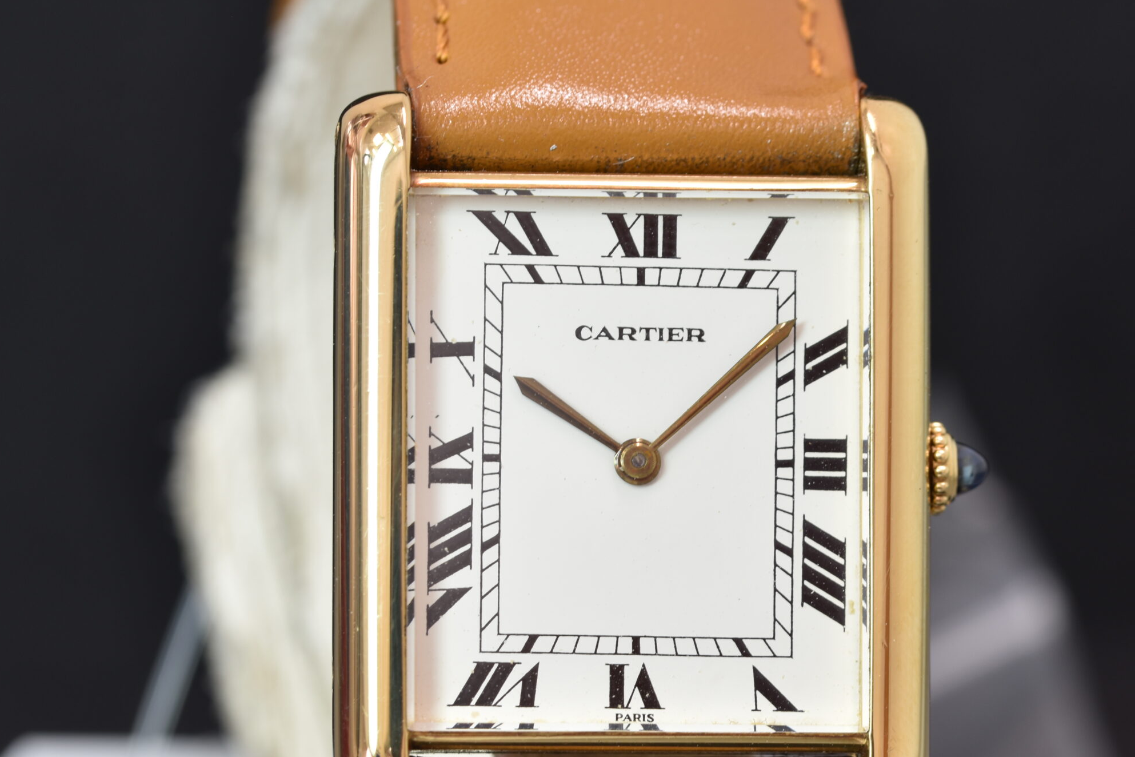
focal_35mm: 174
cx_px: 586
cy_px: 486
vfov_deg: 7.9
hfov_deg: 11.8
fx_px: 5485
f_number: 8
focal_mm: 90
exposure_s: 1/6
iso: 100
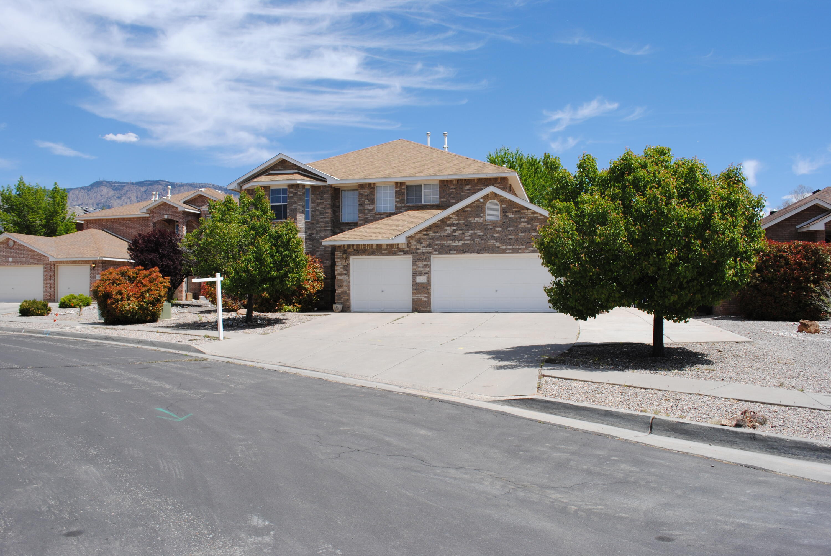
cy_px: 278
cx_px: 416
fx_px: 624
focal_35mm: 27
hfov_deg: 67.3
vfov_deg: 48.0
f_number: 9
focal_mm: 18
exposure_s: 1/320
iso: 100
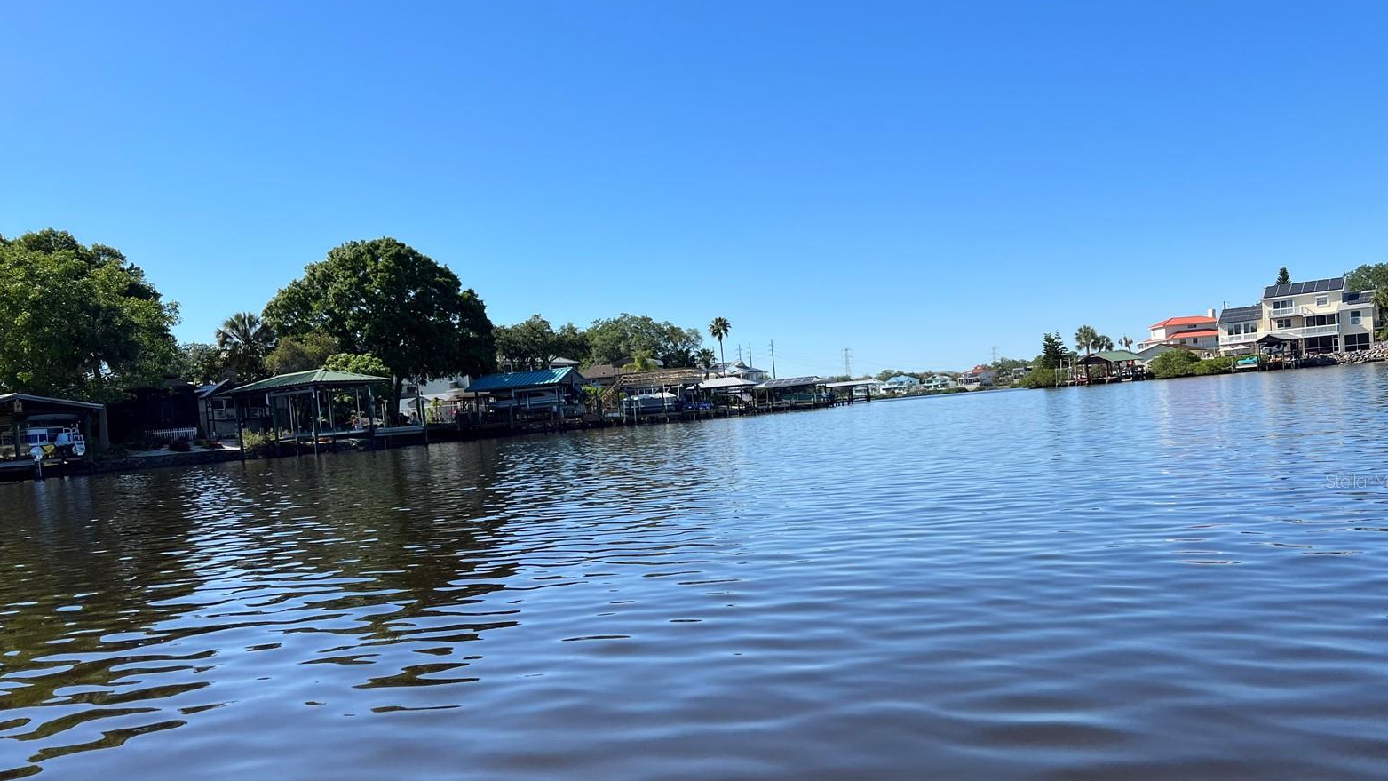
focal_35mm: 29
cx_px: 699
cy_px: 481
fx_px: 1067
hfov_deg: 66.1
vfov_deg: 39.9
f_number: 1.5
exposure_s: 1/4274
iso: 50
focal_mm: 5.7
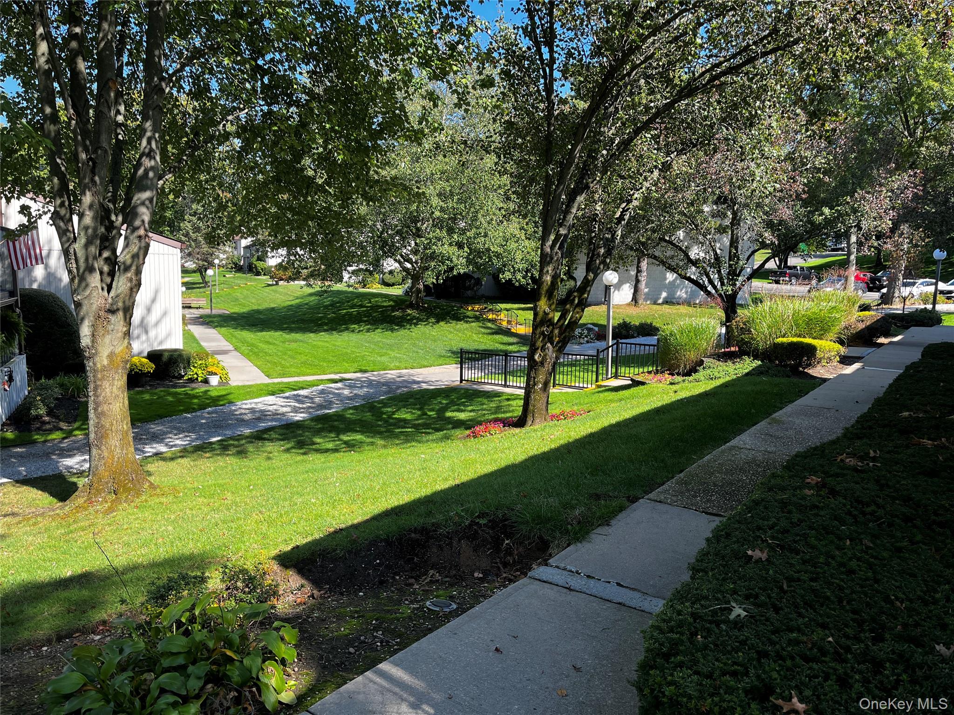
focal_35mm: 26
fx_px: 717
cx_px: 477
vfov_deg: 53.1
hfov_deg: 67.3
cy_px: 358
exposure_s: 1/878
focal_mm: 5.1
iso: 50
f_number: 1.6
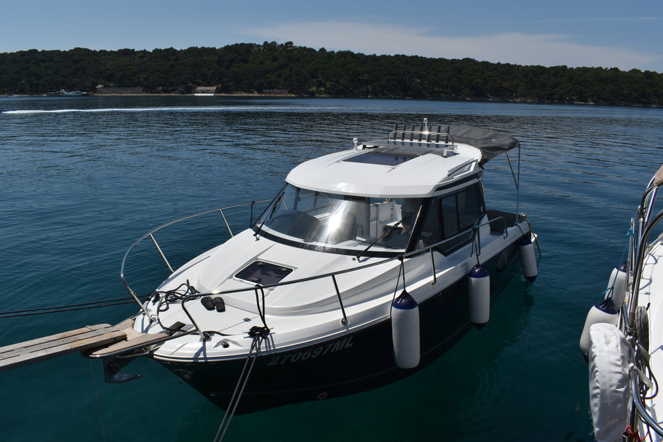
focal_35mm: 27
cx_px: 332
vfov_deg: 47.9
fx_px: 497
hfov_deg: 67.4
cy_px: 221
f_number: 13
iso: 100
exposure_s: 1/640
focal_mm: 18
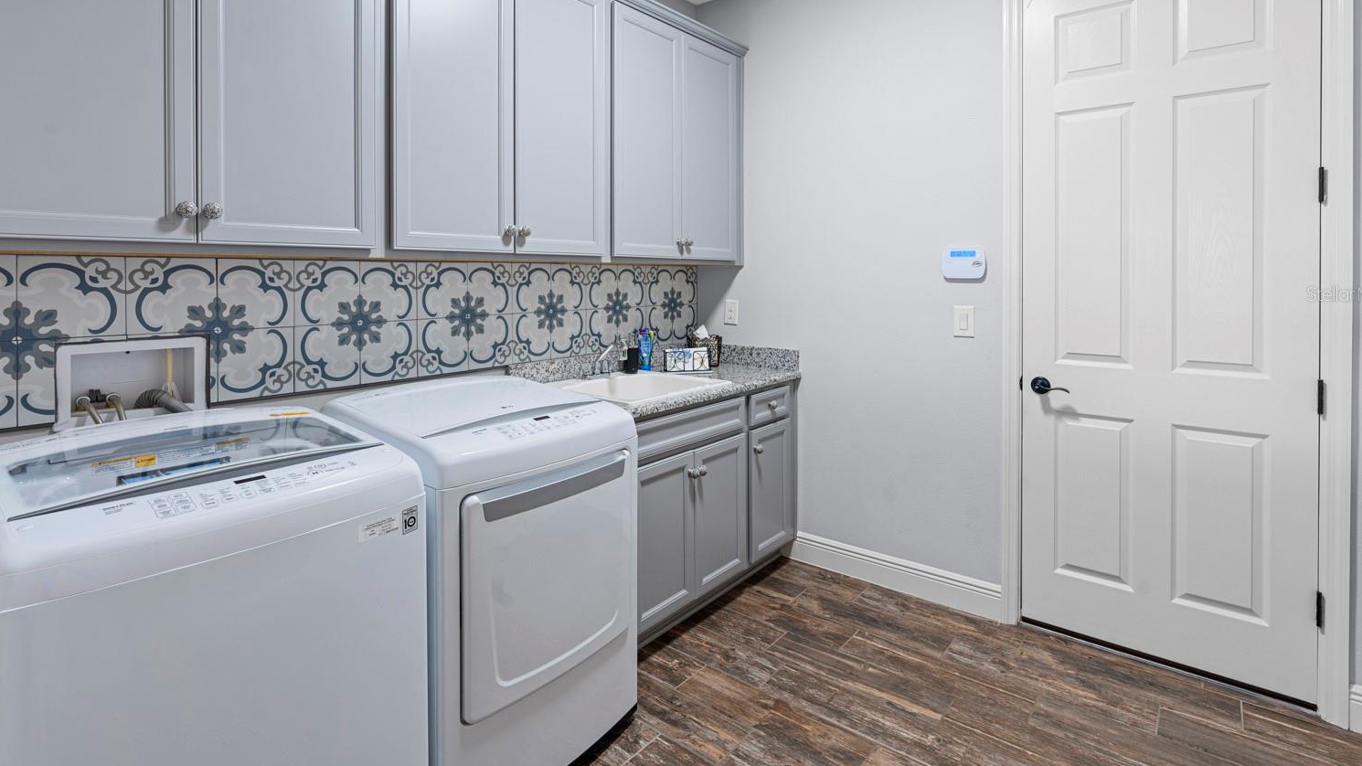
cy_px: 294
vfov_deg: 60.3
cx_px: 662
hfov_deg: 92.6
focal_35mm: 18
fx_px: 650
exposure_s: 5
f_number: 8
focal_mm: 16
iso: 100
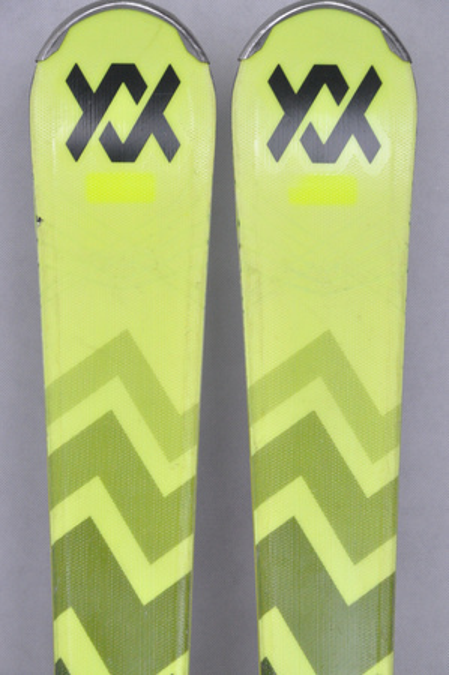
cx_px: 224
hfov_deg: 8.7
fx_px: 2953
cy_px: 338
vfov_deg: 13.1
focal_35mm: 158
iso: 3200
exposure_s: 1/125
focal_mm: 105
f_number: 9.5
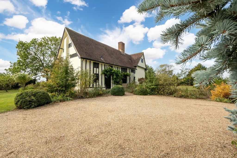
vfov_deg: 77.3
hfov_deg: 100.4
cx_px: 118
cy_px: 79
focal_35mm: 15
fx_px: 99
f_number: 13
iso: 160
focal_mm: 10.1
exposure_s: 1/80
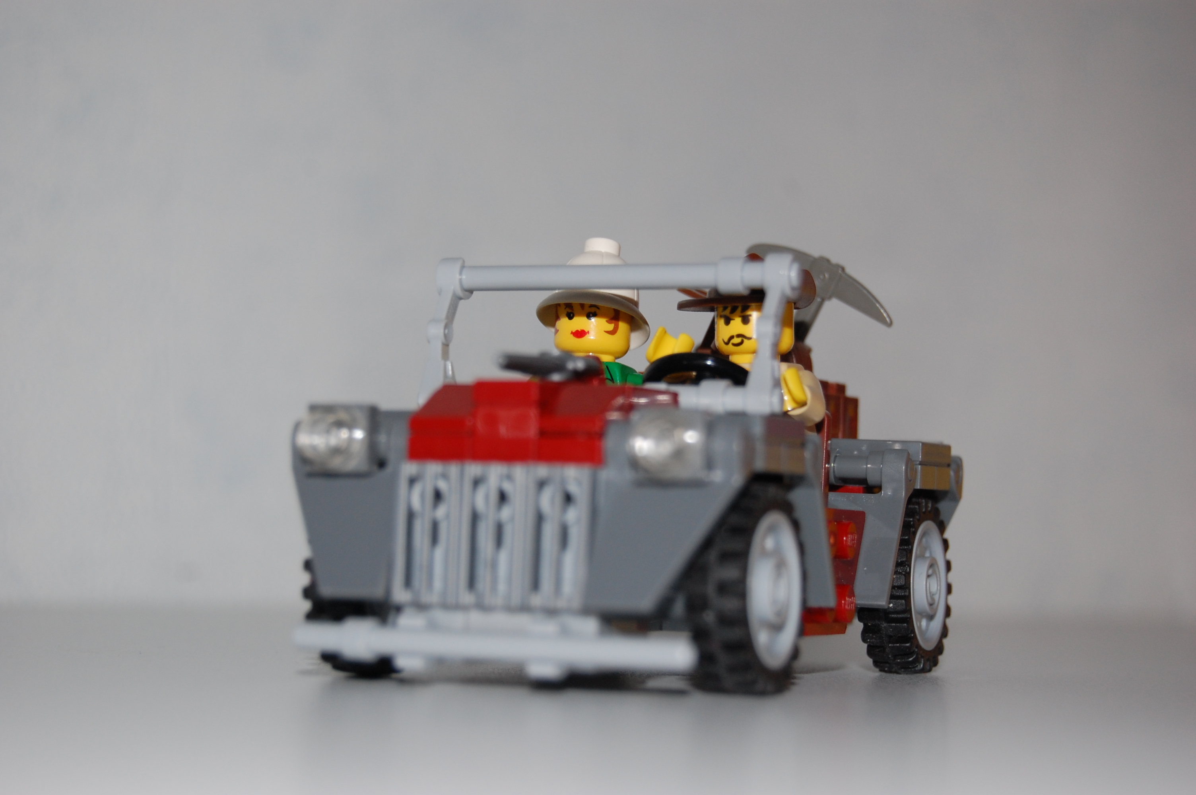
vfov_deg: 16.5
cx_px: 598
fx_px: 2738
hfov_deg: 24.6
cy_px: 398
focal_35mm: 82
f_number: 5.6
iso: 400
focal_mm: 55
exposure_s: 1/60
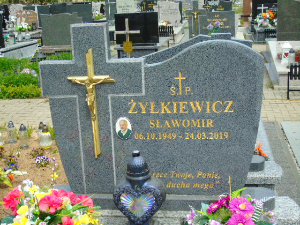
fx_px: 468
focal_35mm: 54
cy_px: 112
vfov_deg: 27.0
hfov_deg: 35.5
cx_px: 150
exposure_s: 1/400
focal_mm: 9.6
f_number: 4.3
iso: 80
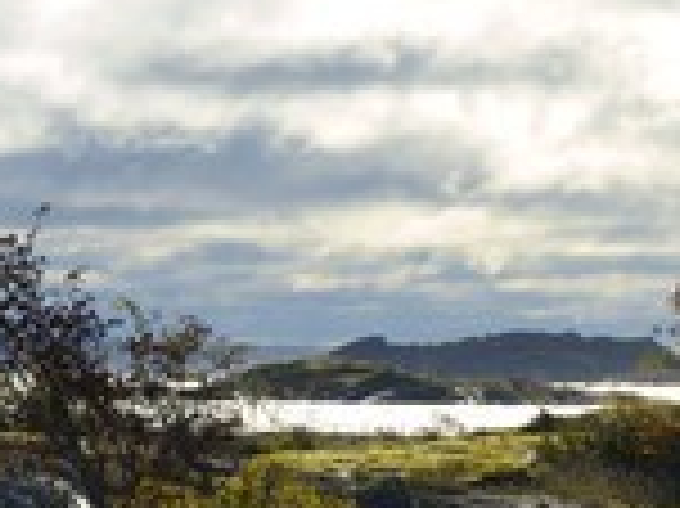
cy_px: 580
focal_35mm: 428
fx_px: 8401
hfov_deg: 4.6
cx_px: 770
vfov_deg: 3.5
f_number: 13
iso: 200
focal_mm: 160
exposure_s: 1/250
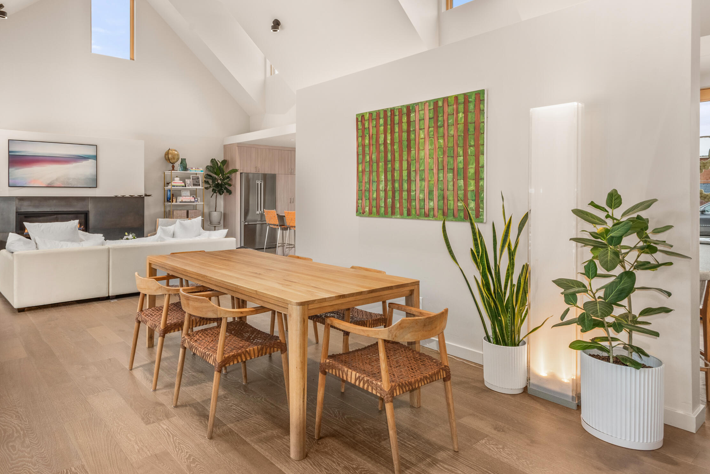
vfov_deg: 54.8
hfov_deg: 75.4
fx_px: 454
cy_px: 198
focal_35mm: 23
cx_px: 293
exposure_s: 1/2.5
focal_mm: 17
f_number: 10
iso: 400
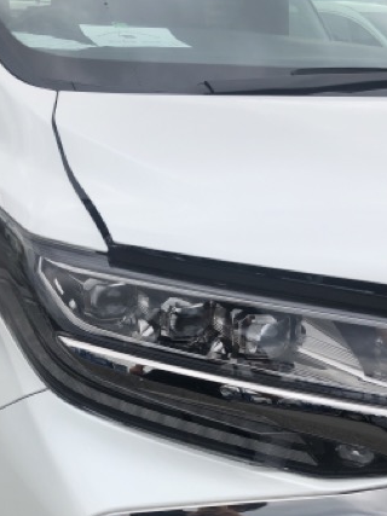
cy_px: 376
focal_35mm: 42
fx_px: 626
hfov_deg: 34.3
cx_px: 187
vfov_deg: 43.6
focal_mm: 3.99
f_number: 1.8
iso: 20
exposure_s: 1/1230
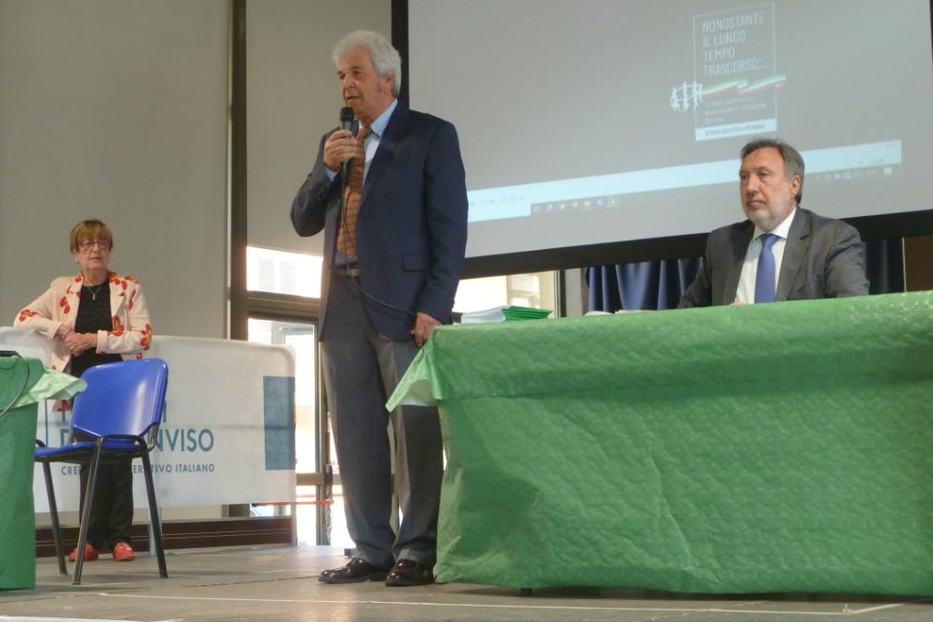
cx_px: 465
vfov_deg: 19.7
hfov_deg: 29.2
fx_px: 1788
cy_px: 317
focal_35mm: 69
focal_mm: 11.7
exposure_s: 1/40
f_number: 4.2
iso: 250
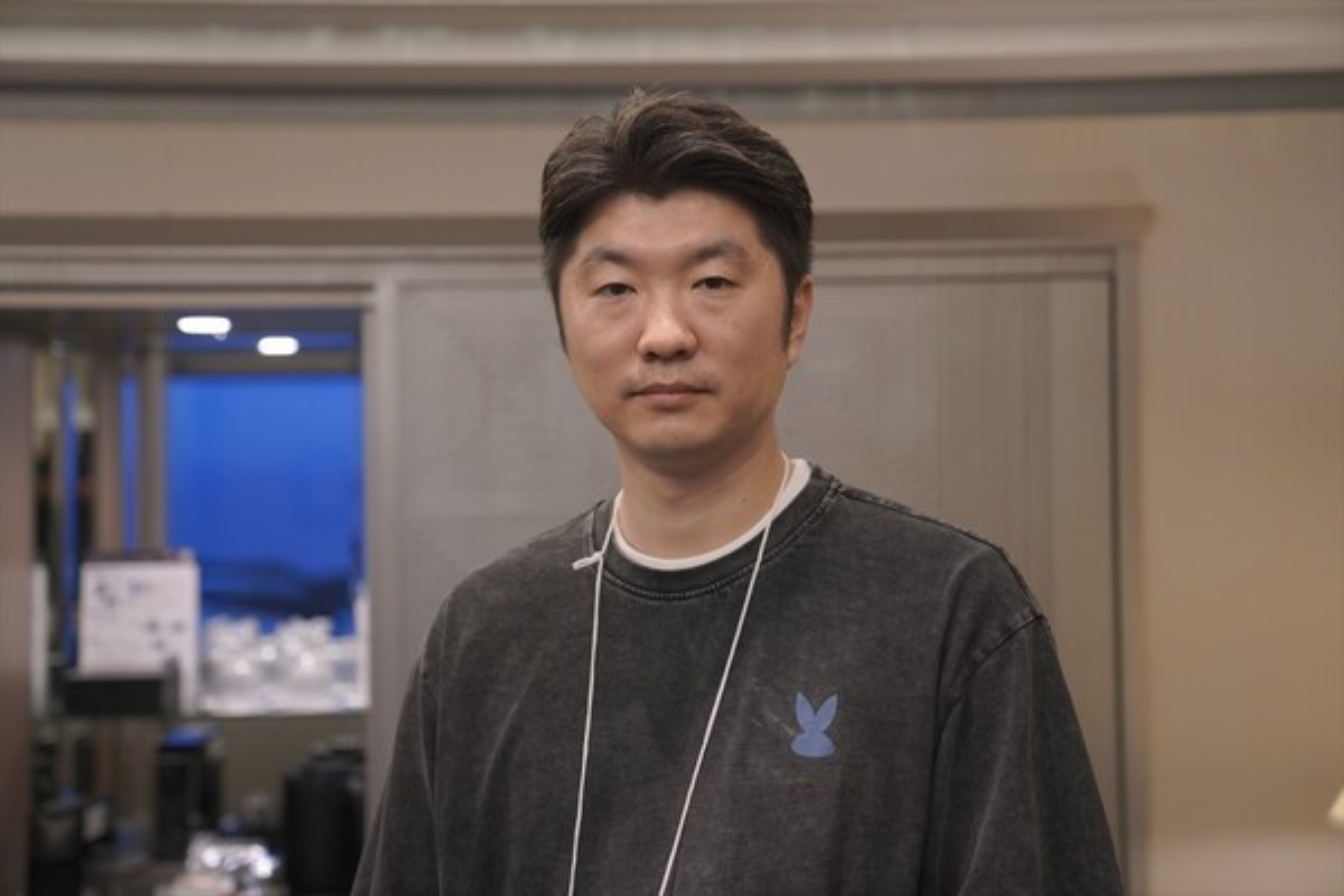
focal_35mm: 58
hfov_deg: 34.5
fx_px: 2165
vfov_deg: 23.4
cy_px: 448
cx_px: 672
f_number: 2.8
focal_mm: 58
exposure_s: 1/320
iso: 2000
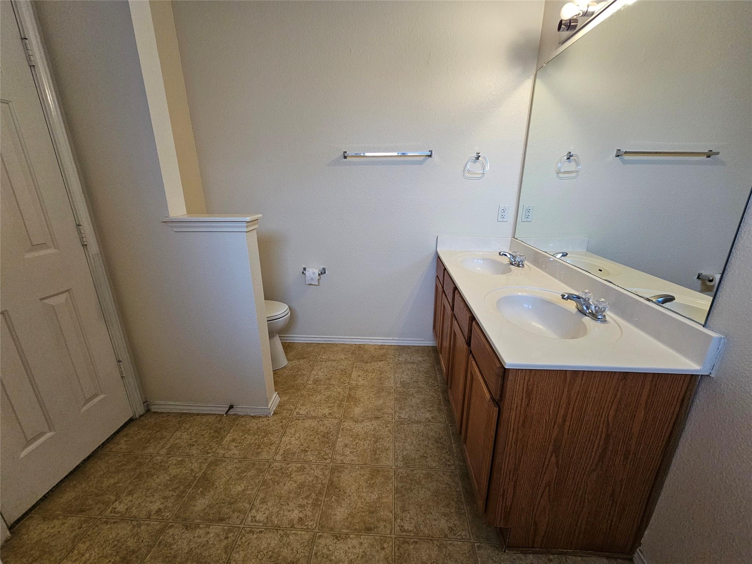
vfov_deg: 89.9
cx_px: 376
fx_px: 282
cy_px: 282
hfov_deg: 106.2
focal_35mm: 13
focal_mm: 2.2
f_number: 2.2
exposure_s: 1/60
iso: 320
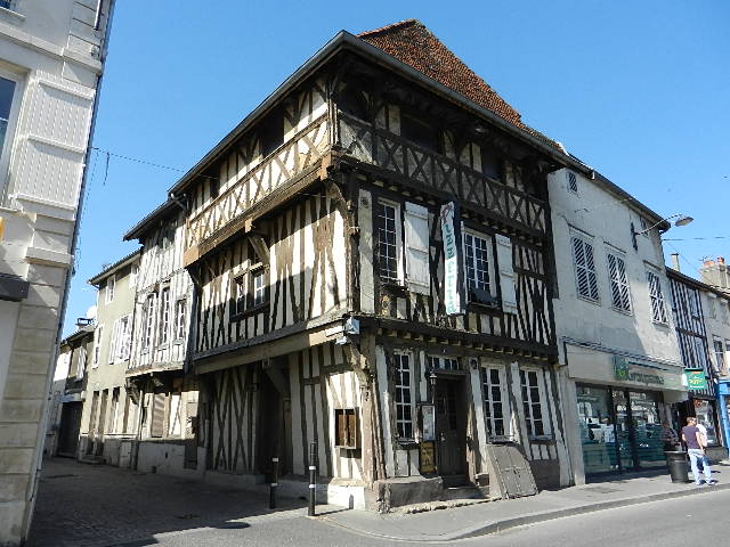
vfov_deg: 54.9
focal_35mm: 25
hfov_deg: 69.4
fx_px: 527
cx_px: 365
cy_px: 274
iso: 160
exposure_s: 1/1000
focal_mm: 4.5
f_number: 3.5
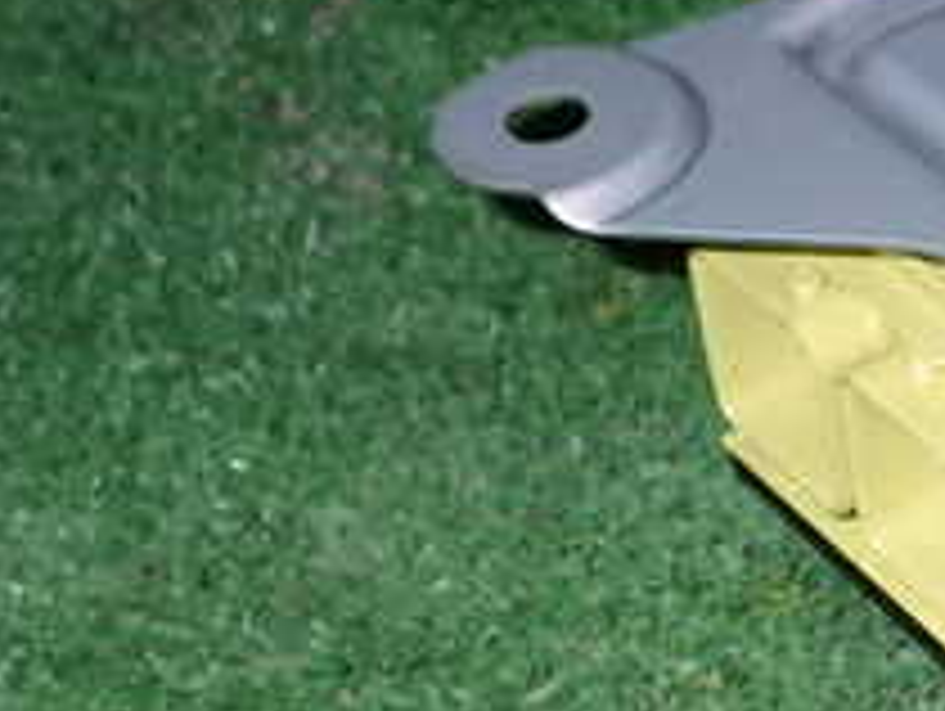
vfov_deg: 12.7
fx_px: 3198
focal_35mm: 117
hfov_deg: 15.8
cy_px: 225
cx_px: 1300
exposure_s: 1/40
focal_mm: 7.31
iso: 400
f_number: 8
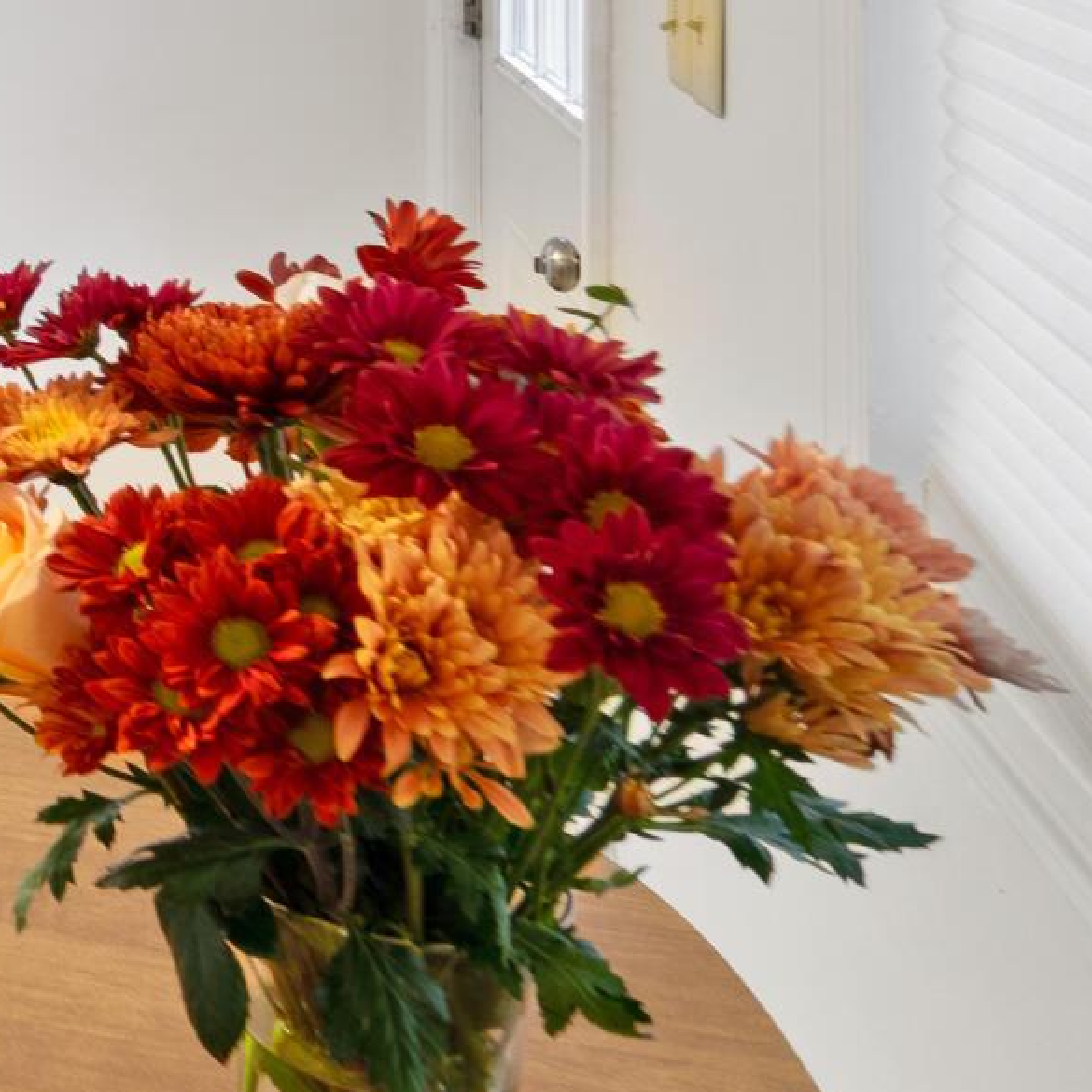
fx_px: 2177
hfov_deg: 20.0
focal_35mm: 61
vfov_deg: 24.1
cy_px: -388
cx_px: -898
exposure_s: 1.6
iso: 80
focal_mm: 14
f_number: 10
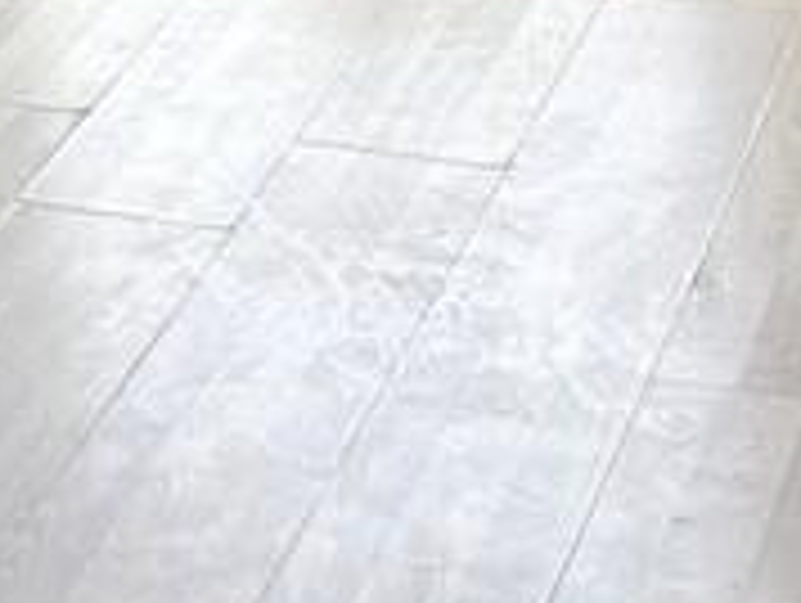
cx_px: 266
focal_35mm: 161
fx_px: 3731
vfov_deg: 8.4
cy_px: -922
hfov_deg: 12.2
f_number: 1.8
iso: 20
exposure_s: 1/195
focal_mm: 4
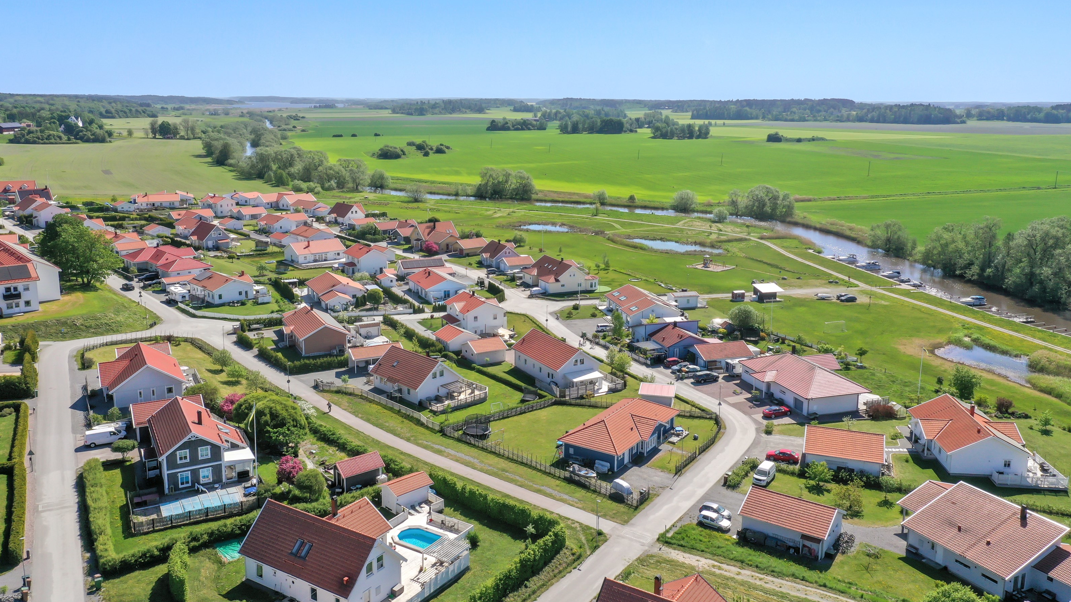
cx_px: 536
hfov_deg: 64.3
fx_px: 852
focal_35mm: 30
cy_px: 257
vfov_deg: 38.9
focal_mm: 10.26
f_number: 6.3
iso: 100
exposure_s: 1/500
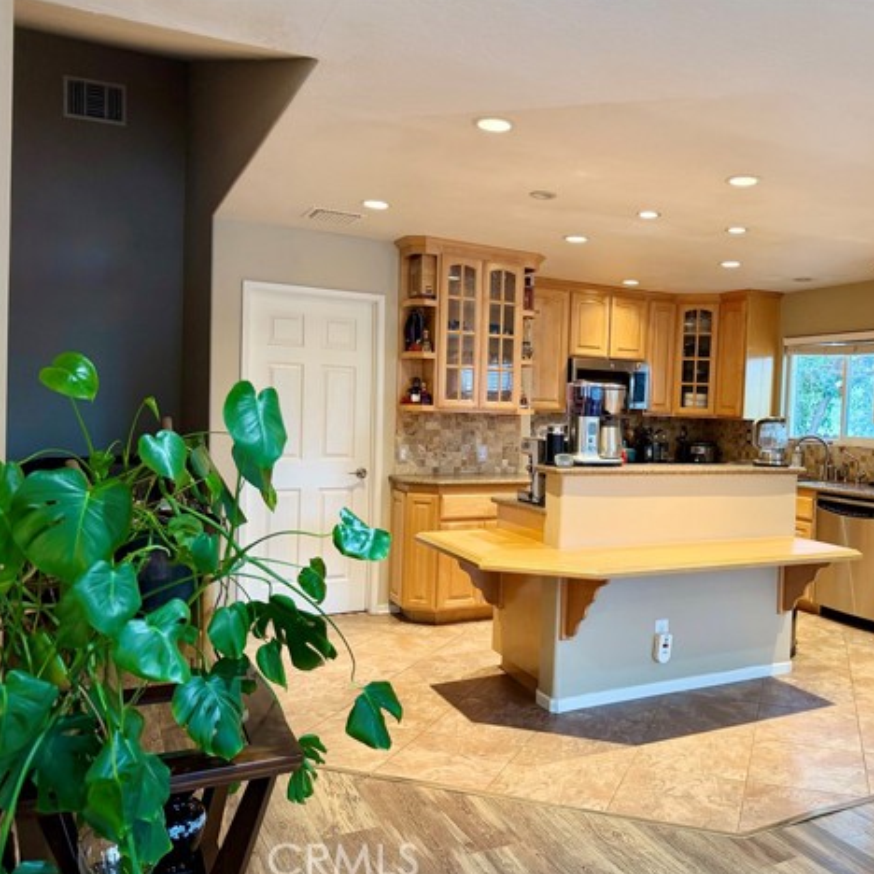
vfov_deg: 55.6
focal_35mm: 29
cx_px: 581
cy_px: 439
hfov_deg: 54.5
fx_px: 828
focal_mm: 6.76
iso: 160
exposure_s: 1/60
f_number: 1.78
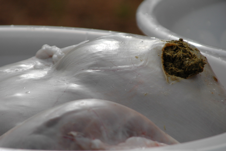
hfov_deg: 4.6
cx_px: 113
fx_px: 2823
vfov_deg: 3.1
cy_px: 76
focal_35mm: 450
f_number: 6.3
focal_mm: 300
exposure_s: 1/1250
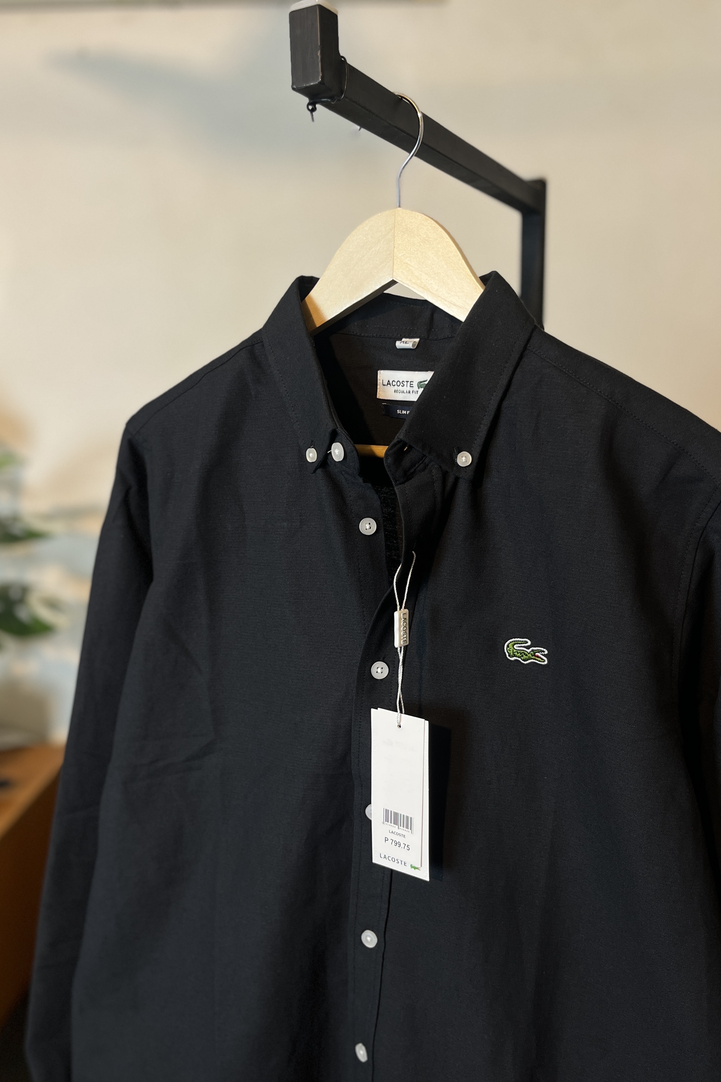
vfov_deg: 65.5
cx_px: 388
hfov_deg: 46.4
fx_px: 841
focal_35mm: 28
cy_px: 528
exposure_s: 1/50
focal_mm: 5.1
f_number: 1.6
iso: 125
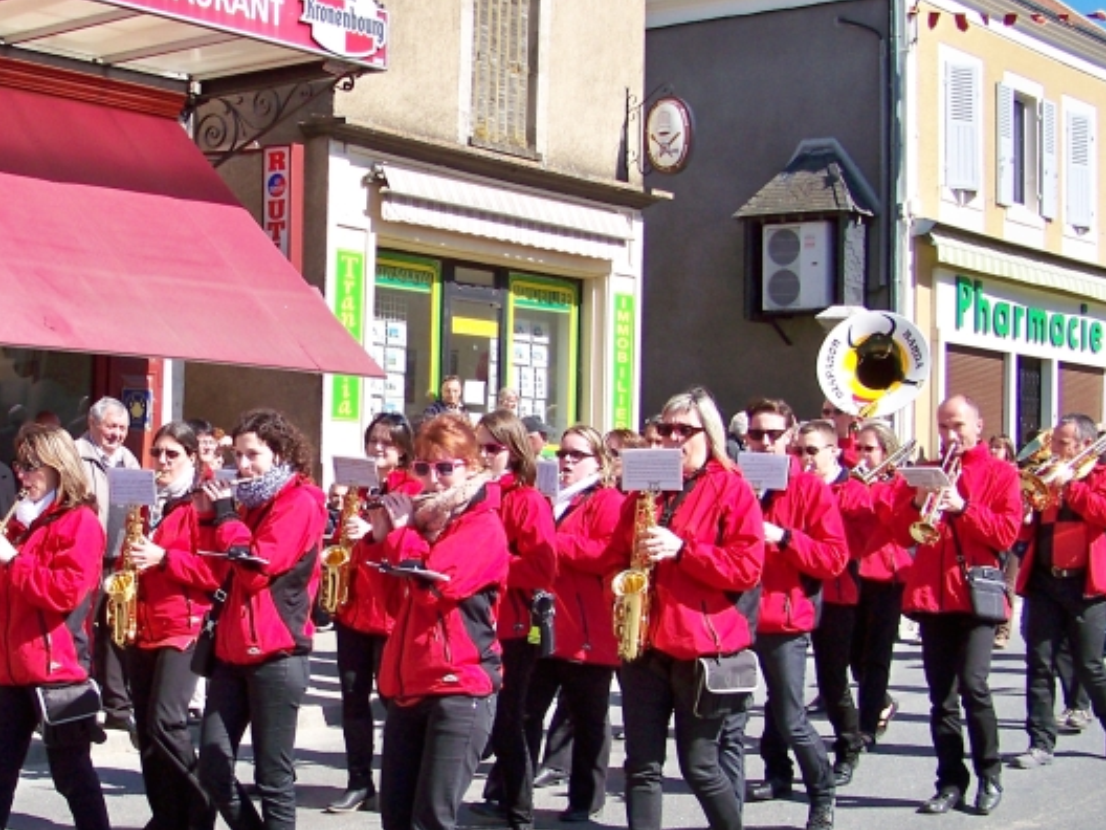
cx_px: 258
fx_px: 2045
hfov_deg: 29.7
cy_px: 505
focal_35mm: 64
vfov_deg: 22.9
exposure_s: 1/800
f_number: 2.8
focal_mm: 5.85
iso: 100
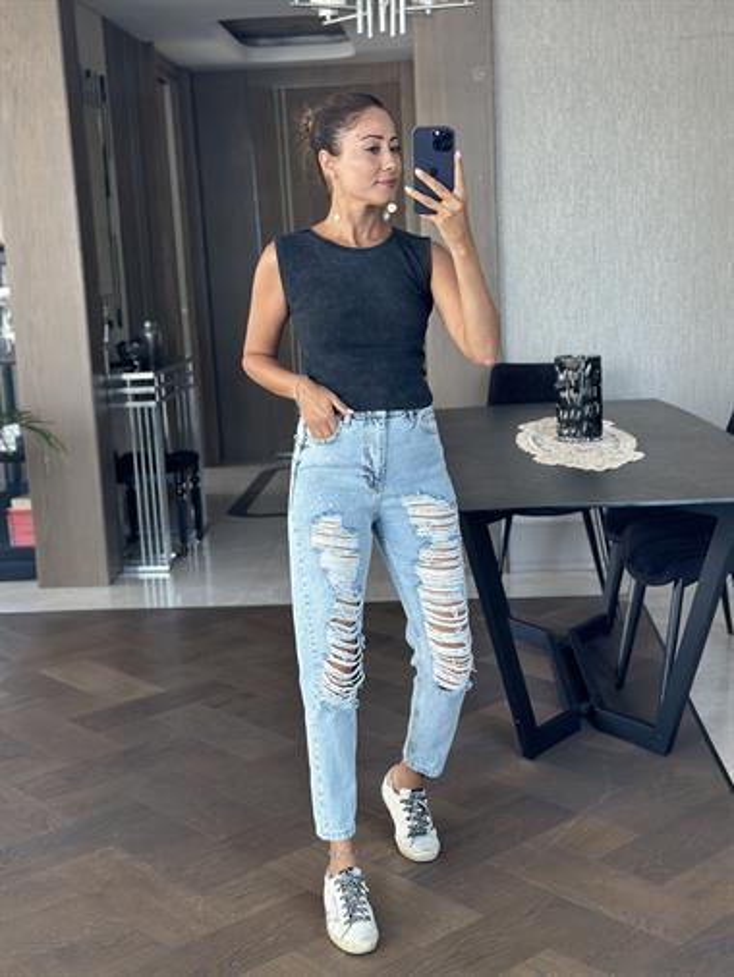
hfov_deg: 30.3
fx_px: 1356
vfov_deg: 39.6
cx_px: 367
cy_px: 488
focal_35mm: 48
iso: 125
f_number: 1.78
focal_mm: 6.86
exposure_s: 1/88
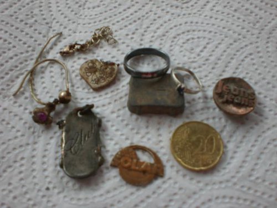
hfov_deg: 49.0
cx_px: 138
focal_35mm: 38
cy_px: 104
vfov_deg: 37.7
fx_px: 304
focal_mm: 6.3
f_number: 3.1
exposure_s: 1/100
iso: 100
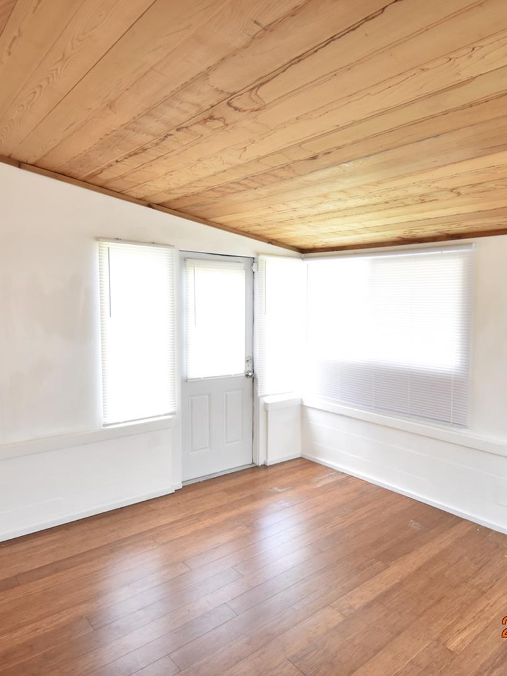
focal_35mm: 22
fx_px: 430
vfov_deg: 76.4
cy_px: 335
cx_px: 312
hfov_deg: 60.4
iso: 800
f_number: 3.5
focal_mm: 10
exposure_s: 1/60
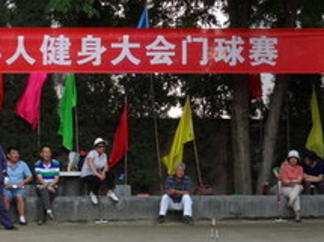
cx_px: -42
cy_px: 179
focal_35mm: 148
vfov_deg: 10.0
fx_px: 1384
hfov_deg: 13.1
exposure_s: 1/250
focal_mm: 8.7
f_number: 4
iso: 80
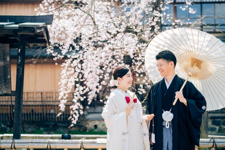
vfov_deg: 27.0
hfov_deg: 39.6
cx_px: 112
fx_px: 312
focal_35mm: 50
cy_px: 75
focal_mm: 50
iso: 125
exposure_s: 1/320
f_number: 2
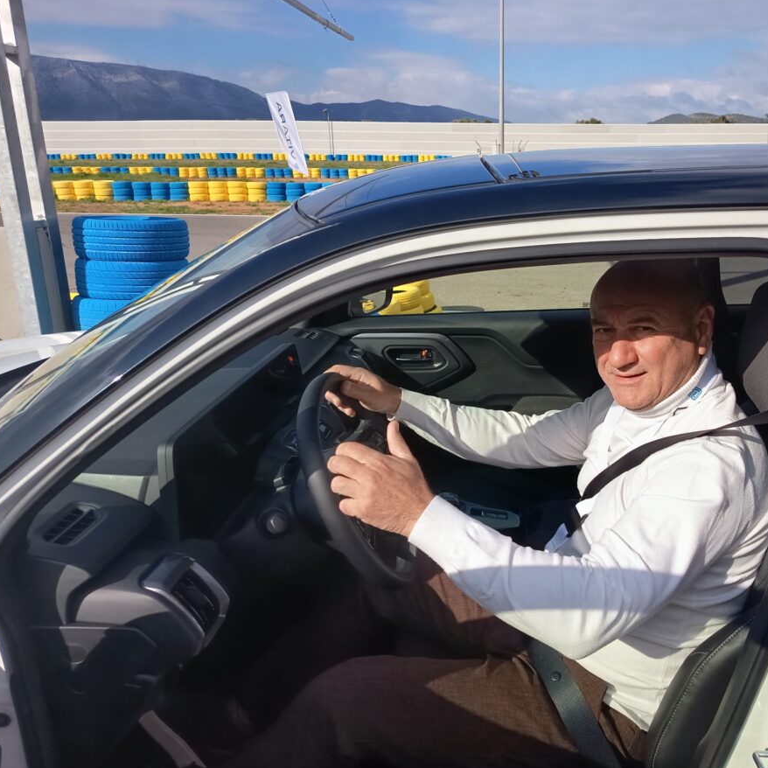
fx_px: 728
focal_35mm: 29
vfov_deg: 55.6
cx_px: 515
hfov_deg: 54.4
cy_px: 390
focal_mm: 5.24
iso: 52
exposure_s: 1/639
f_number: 1.7
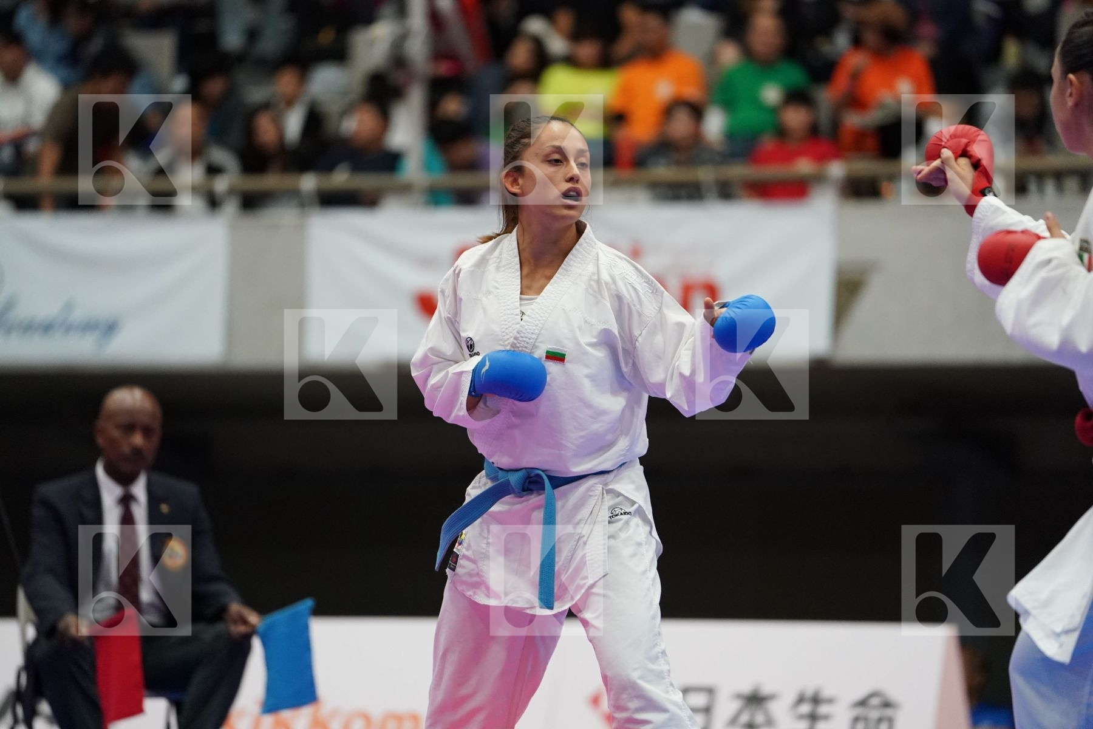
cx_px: 546
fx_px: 6072
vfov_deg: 6.9
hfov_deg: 10.3
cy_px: 364
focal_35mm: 200
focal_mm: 200
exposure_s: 1/1000
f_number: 2.8
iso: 4000
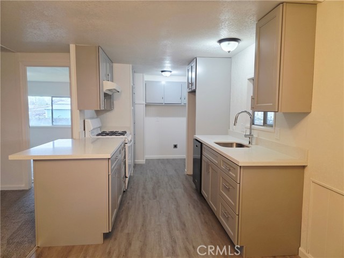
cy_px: 129
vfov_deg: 58.9
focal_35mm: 23
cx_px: 172
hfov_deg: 73.9
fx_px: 229
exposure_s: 1/120
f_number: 1.7
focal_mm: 6.3
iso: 400
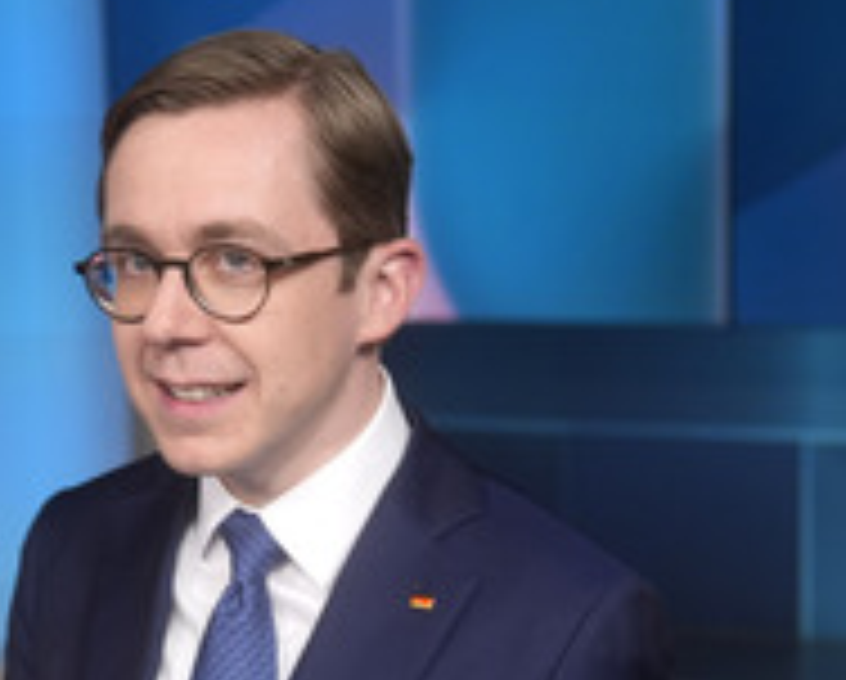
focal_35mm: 101
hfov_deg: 18.9
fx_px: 2533
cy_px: 639
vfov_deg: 15.1
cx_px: 286
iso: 640
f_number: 2.2
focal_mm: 30
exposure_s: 1/160
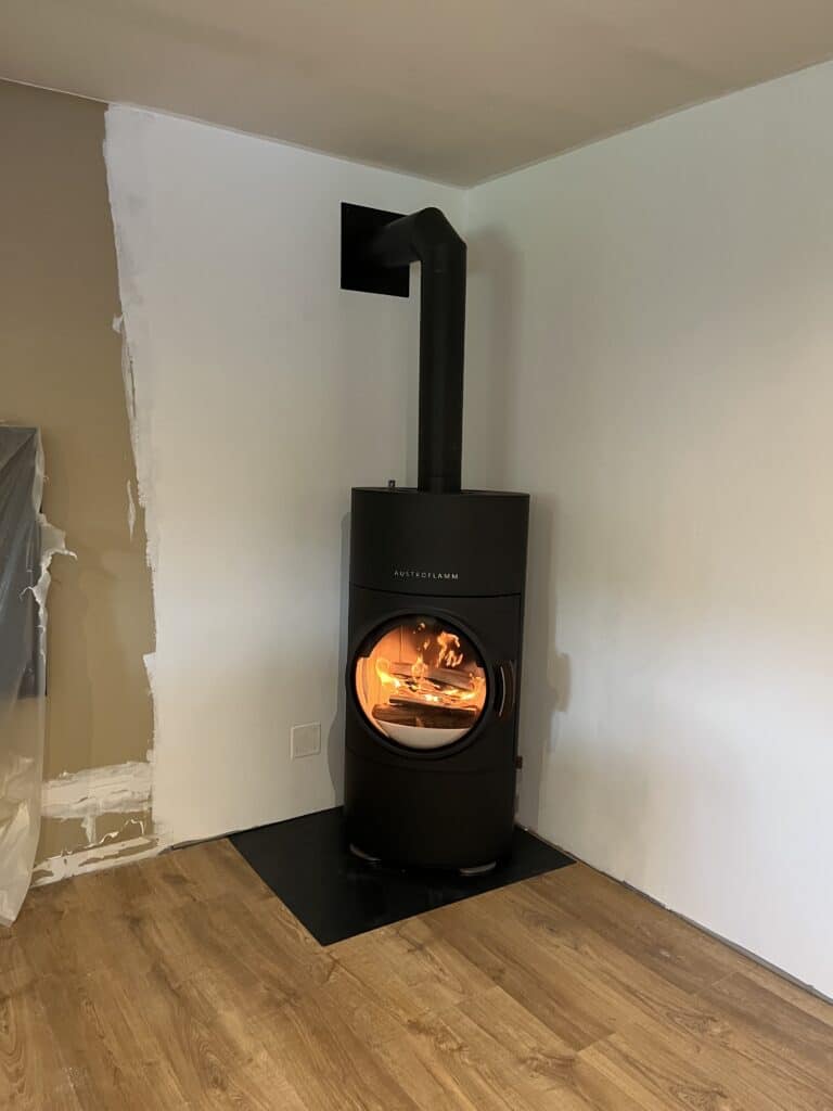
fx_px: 834
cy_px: 556
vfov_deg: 67.3
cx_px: 416
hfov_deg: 53.1
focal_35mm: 26
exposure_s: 1/60
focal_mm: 5.1
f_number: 1.6
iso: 500
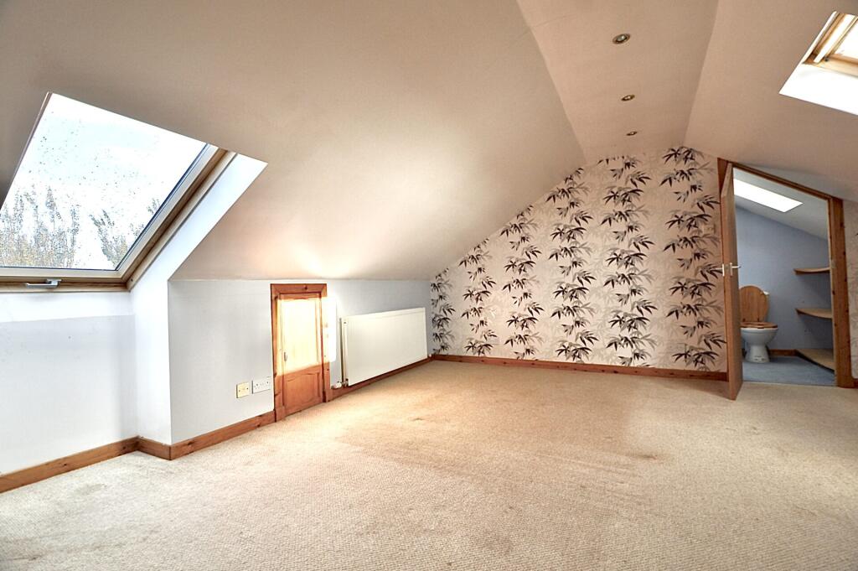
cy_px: 286
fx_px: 357
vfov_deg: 77.2
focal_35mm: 15
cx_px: 429
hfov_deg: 100.4
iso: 200
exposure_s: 1/125
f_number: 5.6
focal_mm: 10
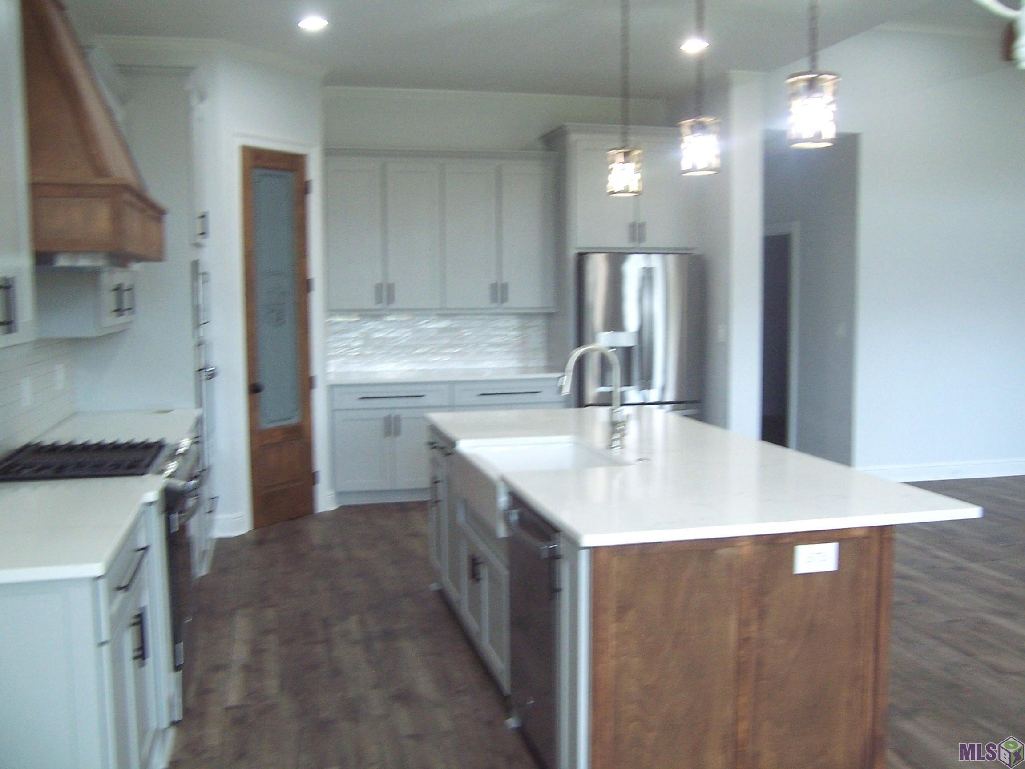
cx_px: 512
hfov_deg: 55.4
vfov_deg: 42.9
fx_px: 977
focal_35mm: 33
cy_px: 384
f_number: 3.4
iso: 140
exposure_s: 1/30
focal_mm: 5.5
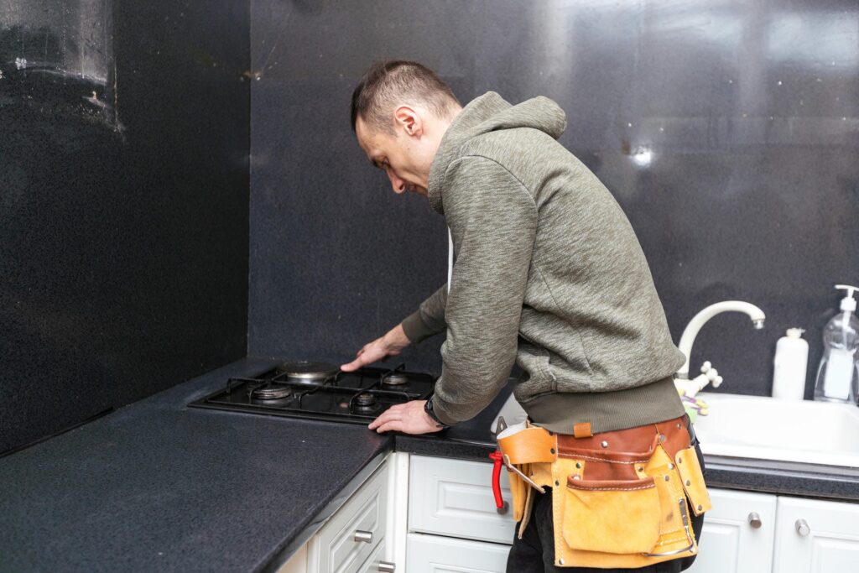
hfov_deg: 54.4
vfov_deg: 37.9
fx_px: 835
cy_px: 286
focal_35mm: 35
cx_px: 430
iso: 200
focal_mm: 35
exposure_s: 1/125
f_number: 2.8
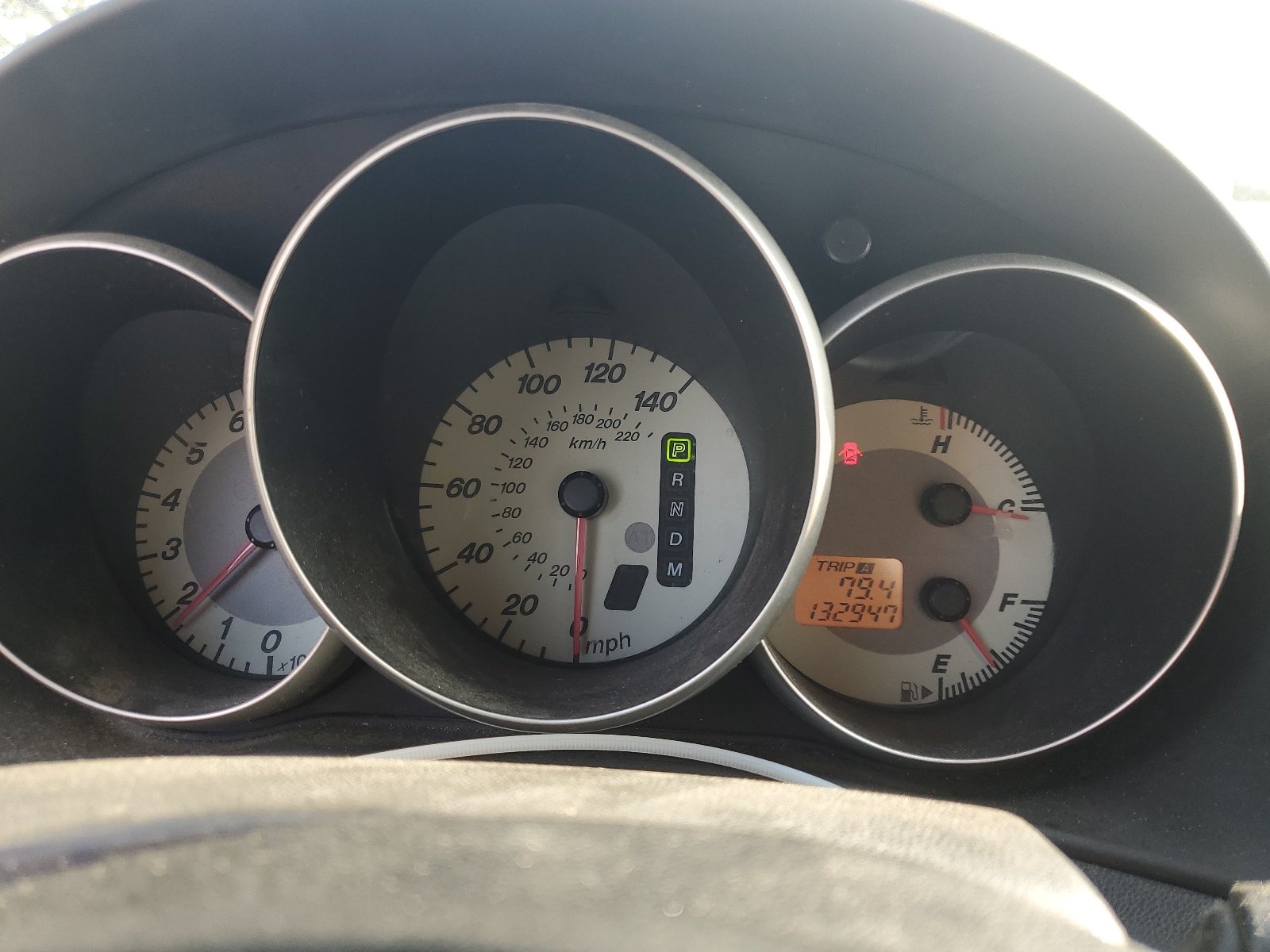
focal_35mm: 26
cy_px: 476
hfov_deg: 67.3
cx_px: 635
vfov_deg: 53.1
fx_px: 954
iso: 50
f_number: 1.5
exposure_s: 1/141
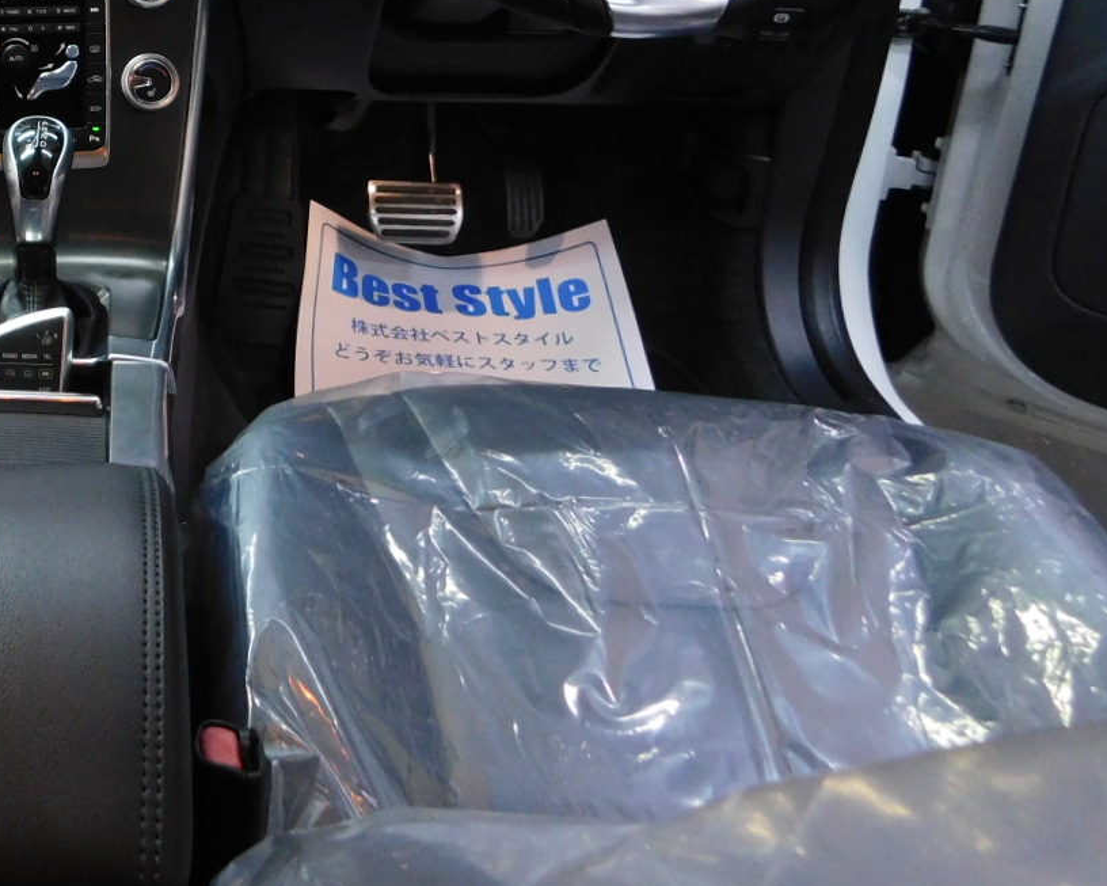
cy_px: 79
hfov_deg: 38.2
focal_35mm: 44
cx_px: 47
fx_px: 1442
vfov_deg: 32.4
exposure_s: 1/20
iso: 400
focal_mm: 4
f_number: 3
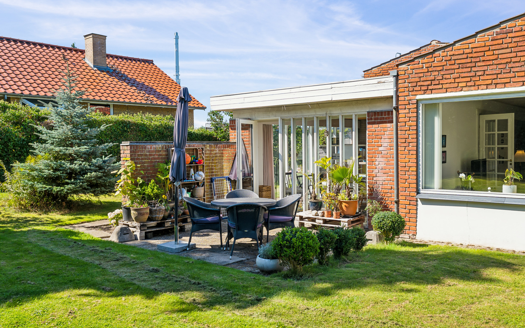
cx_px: 265
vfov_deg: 40.0
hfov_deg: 60.4
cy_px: 169
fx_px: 451
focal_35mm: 32
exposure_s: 1/250
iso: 200
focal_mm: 30.5
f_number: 8
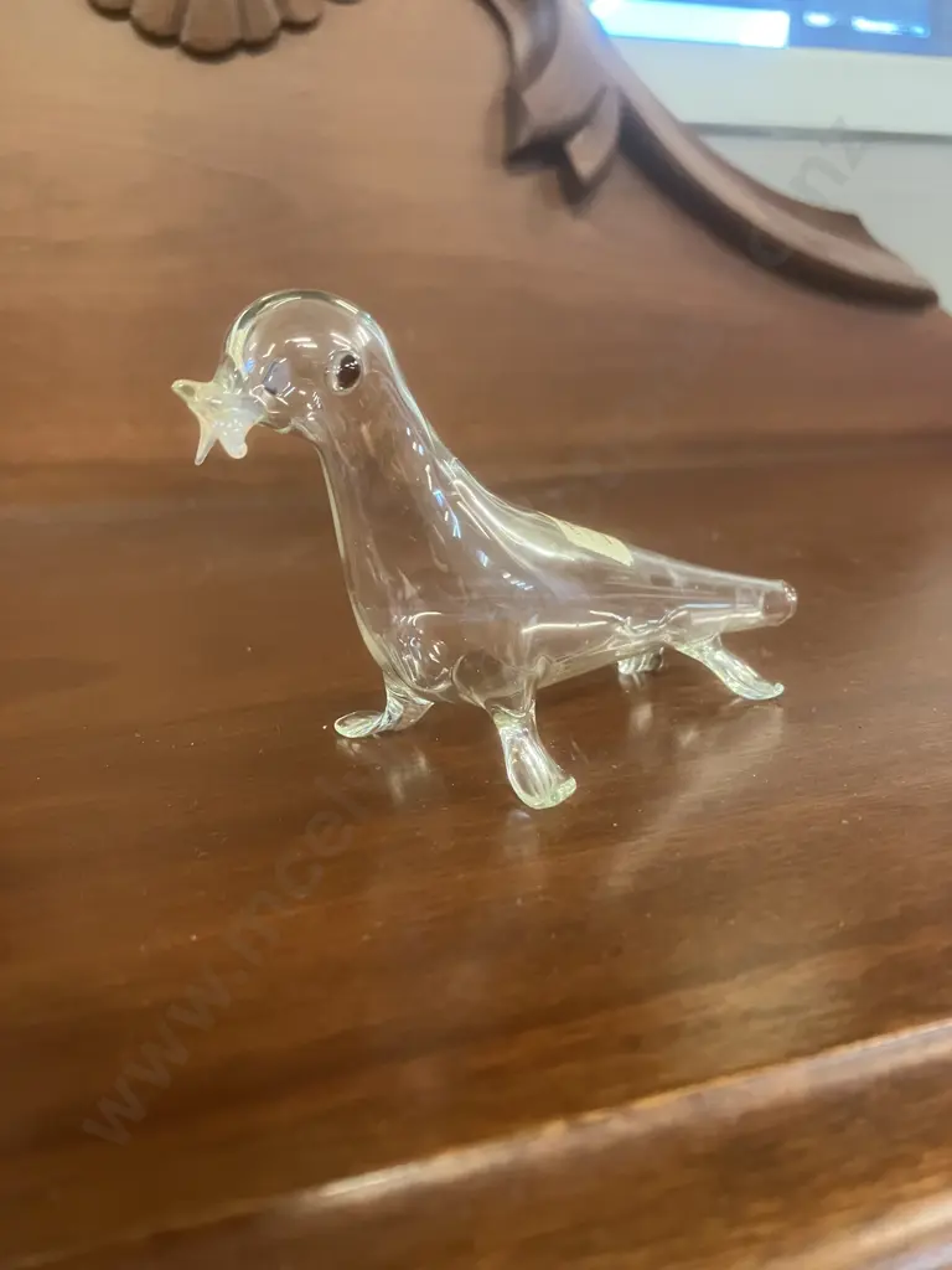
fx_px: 1027
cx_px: 476
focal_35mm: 28
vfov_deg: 63.4
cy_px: 635
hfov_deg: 49.7
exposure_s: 1/33
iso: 250
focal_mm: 3.99
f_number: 1.8
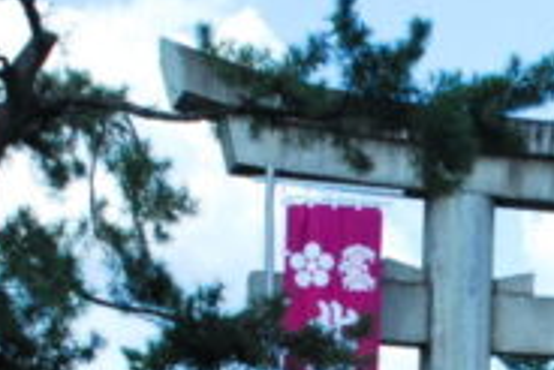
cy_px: 575
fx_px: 7224
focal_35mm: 469
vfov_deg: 2.9
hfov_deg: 4.4
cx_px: 876
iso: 400
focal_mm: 75
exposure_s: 1/350
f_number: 9
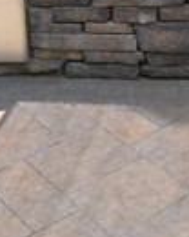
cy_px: -77
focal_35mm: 97
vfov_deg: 18.3
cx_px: 165
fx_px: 678
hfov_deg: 15.7
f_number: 6.3
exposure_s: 1/160
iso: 100
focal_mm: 21
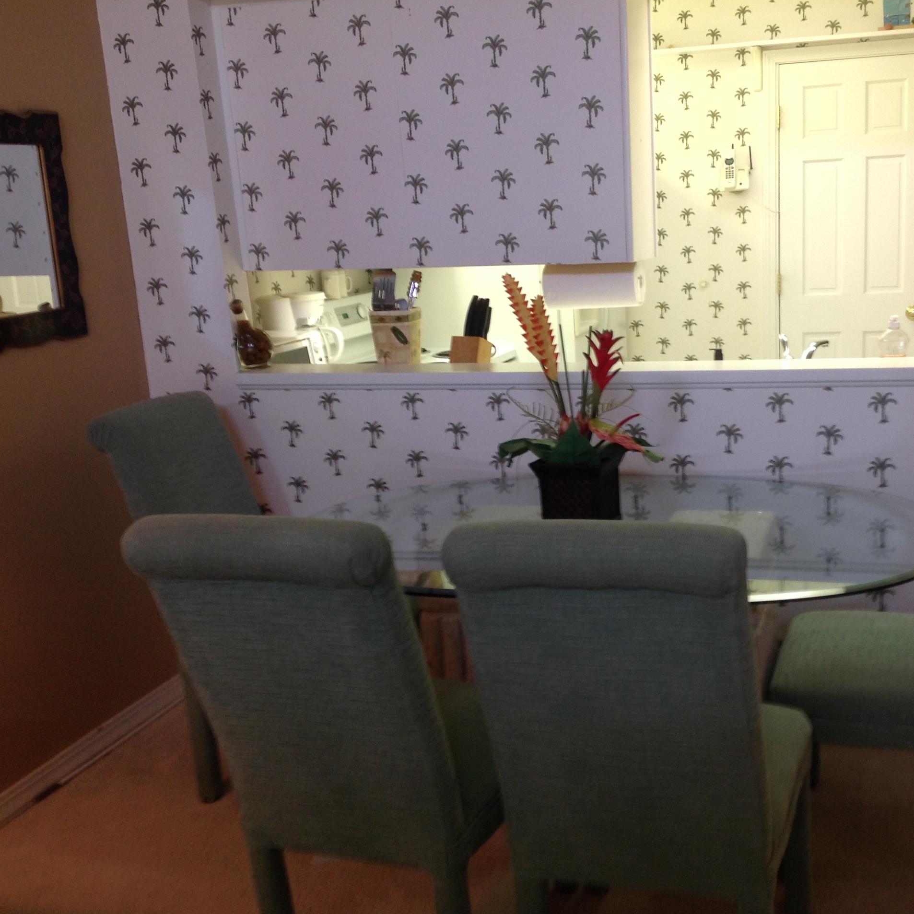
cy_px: 461
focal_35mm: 42
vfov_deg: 40.0
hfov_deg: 39.8
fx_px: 1255
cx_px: 560
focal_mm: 4.28
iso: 64
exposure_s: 1/17
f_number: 2.4
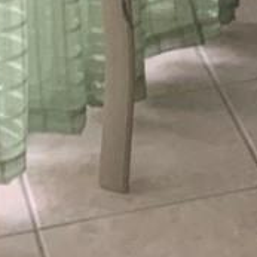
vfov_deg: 6.9
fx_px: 1991
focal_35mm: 237
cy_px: -407
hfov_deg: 7.2
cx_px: 434
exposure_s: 1/60
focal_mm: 3
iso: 125
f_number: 1.8
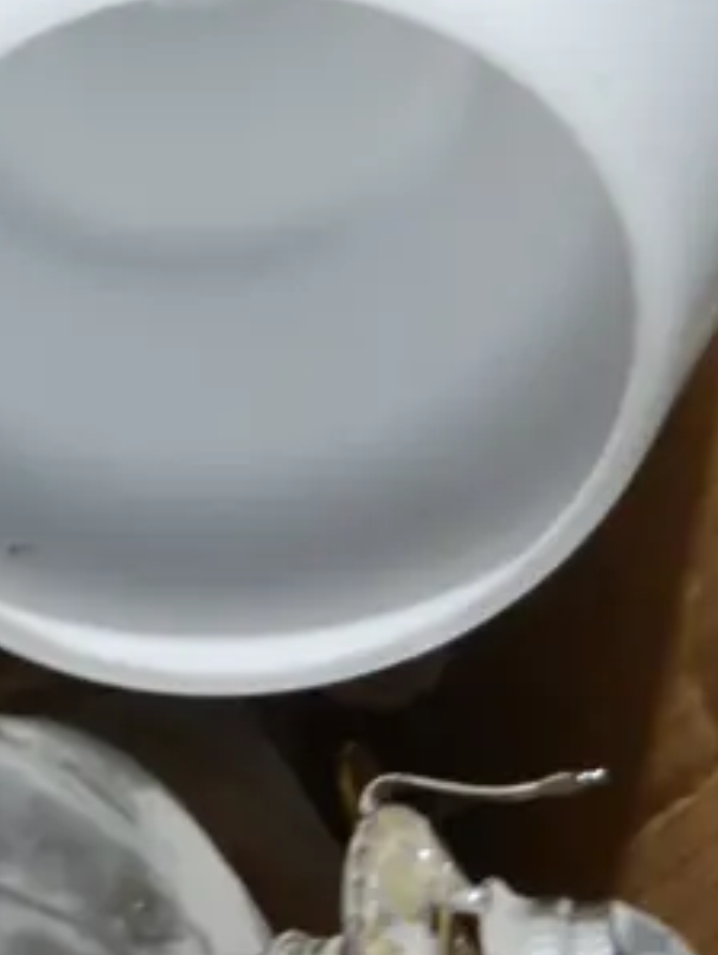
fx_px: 2844
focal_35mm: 103
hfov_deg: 13.3
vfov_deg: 18.9
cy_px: 234
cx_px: -466
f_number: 3.6
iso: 320
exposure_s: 1/60
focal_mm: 15
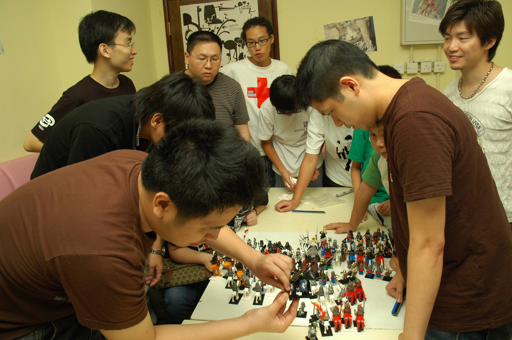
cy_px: 170
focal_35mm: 27
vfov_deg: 47.8
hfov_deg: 67.4
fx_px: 384
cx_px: 256
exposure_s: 1/30
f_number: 7.1
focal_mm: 18
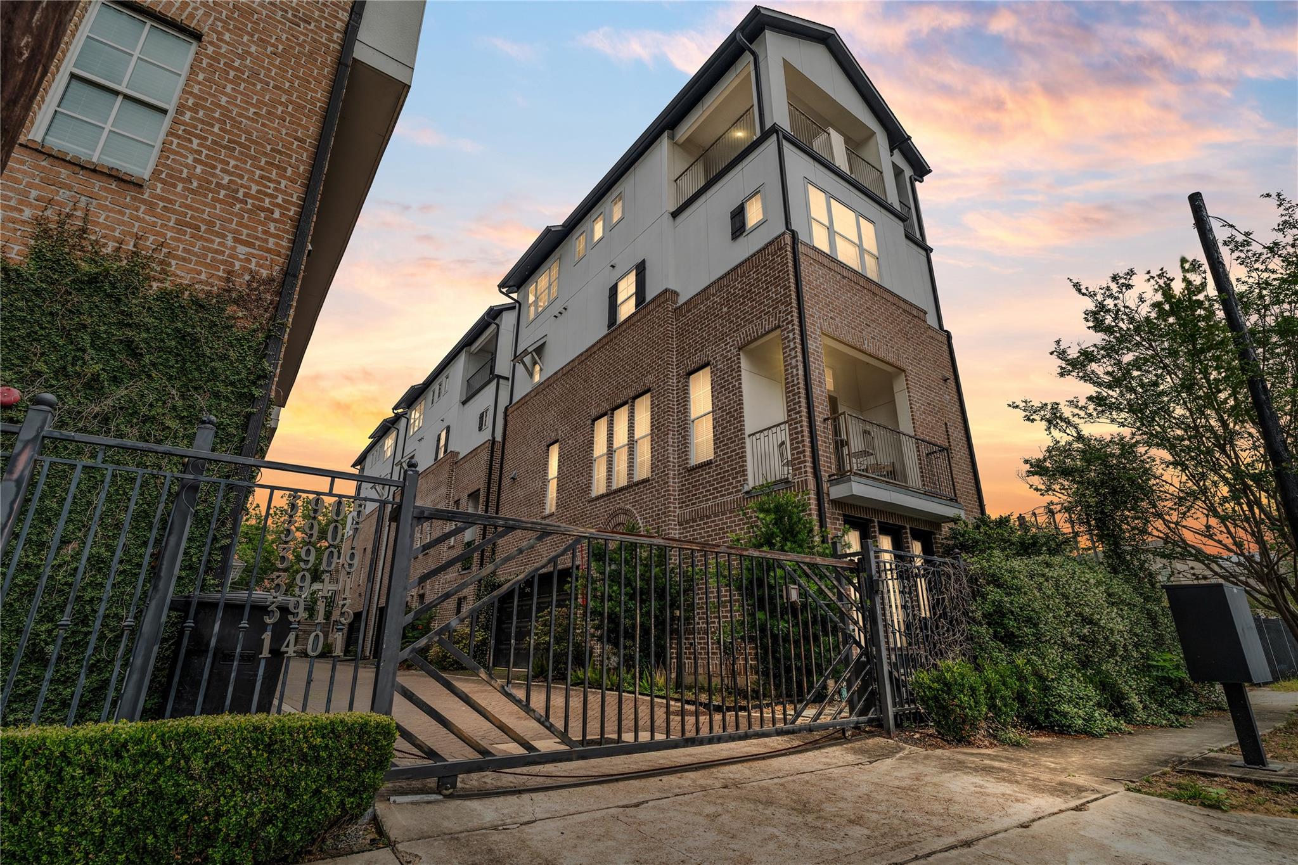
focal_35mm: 16
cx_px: 649
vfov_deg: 73.7
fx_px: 577
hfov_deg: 96.7
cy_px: 432
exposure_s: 1/125
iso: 200
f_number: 9
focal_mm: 16
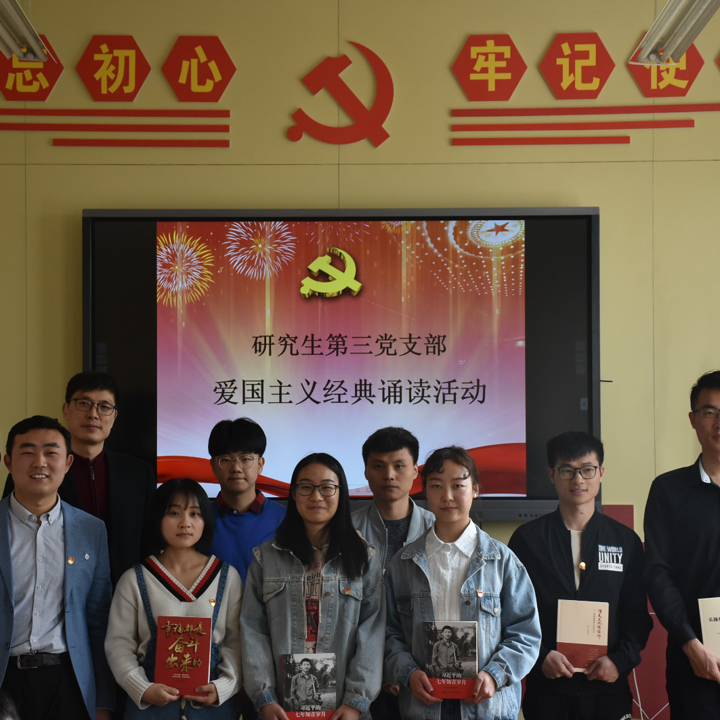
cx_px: 327
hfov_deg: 18.1
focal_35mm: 96
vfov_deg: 18.1
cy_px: 361
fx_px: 2259
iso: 560
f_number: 6.3
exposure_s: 1/160
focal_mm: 50
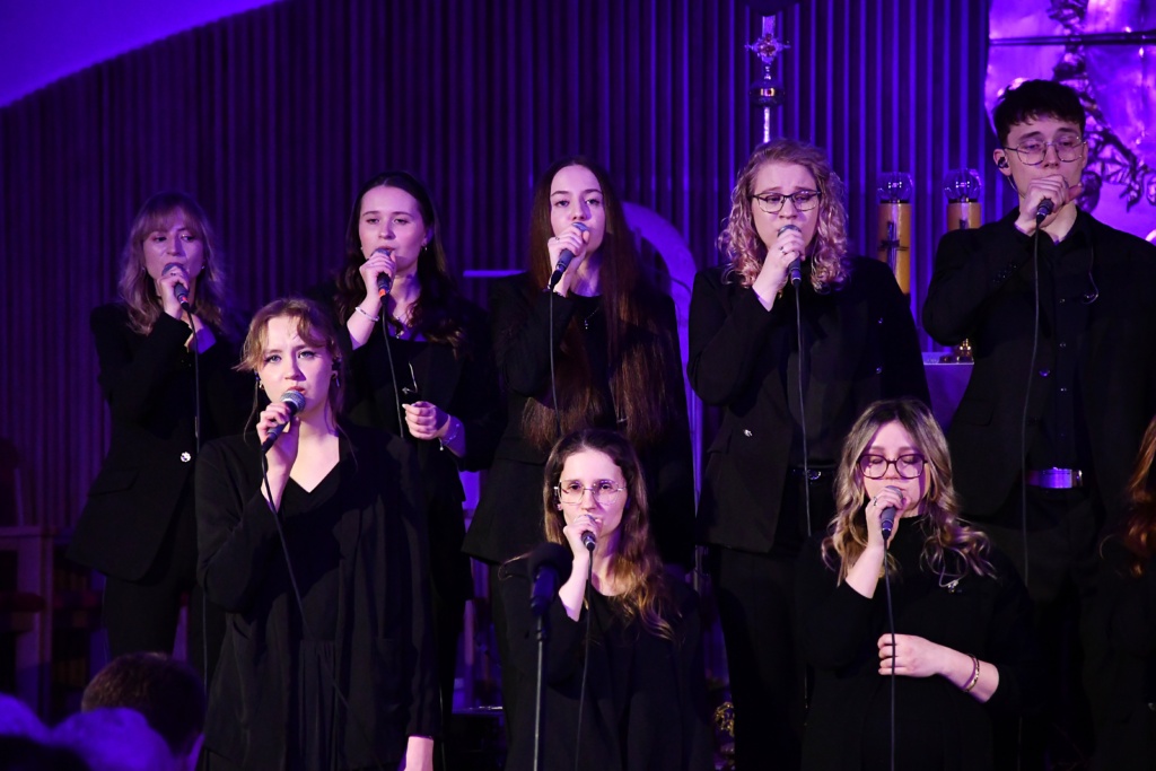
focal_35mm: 210
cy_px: 386
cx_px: 578
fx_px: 6744
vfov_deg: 6.5
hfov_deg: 9.8
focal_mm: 140
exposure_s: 1/125
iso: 5600
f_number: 5.6
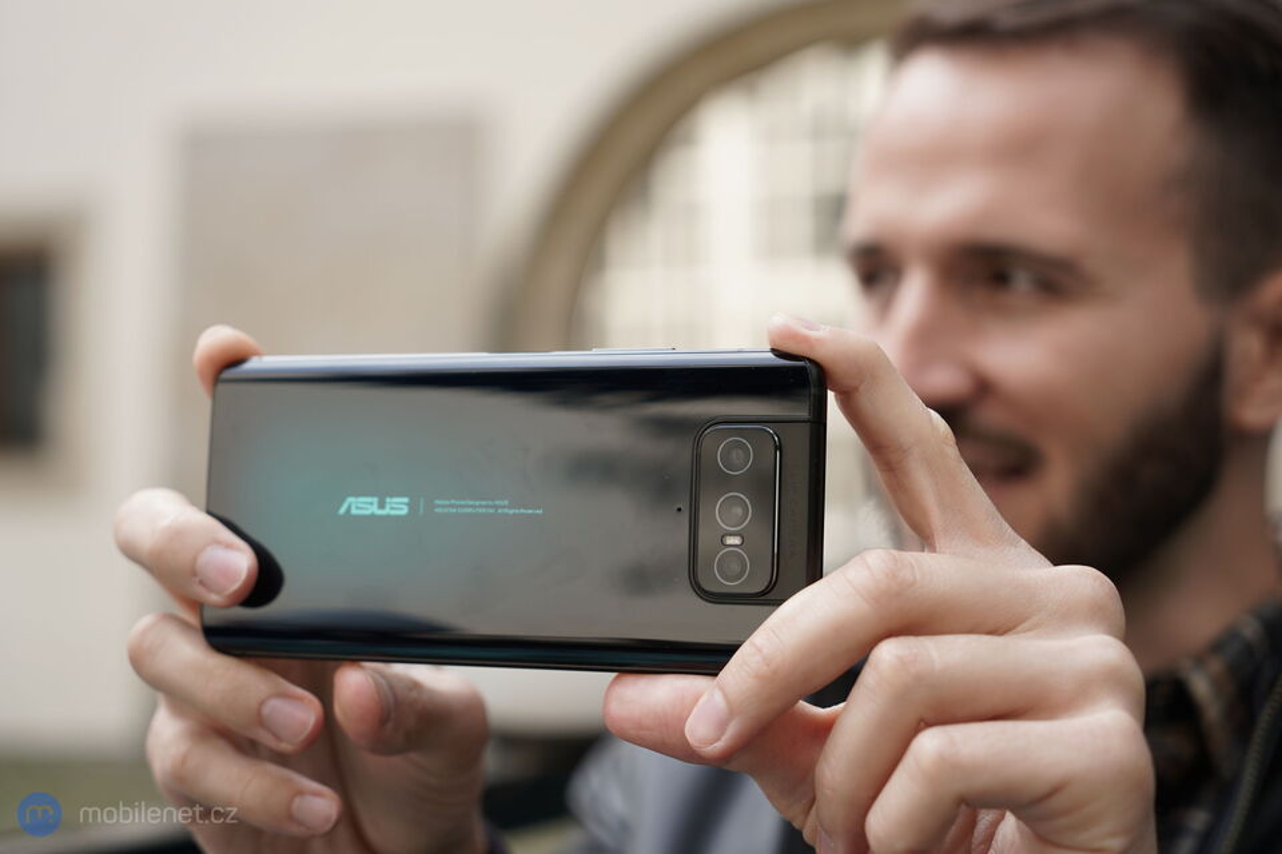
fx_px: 2136
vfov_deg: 22.6
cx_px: 641
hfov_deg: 33.4
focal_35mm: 60
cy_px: 427
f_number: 4
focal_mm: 60
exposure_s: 1/200
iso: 100
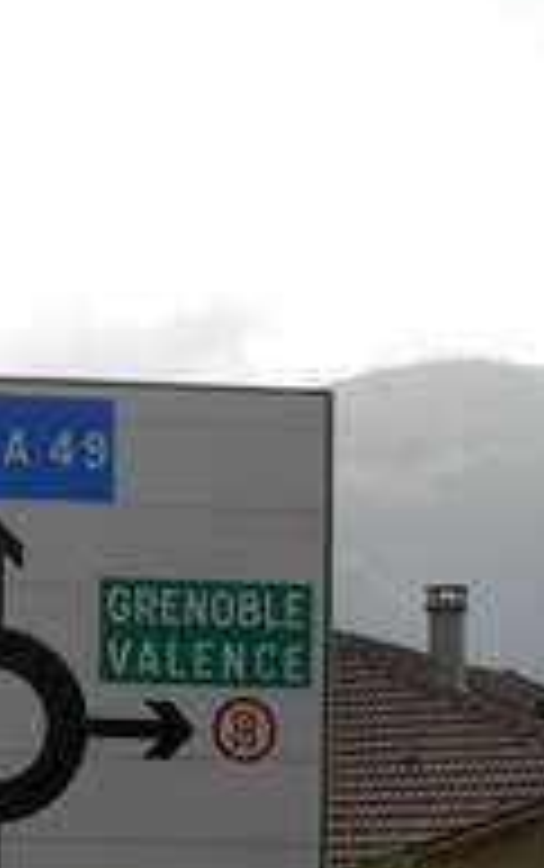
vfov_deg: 16.4
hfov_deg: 9.9
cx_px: -454
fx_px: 2959
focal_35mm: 125
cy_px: 801
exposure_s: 1/575
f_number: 4.9
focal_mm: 6.3
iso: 79
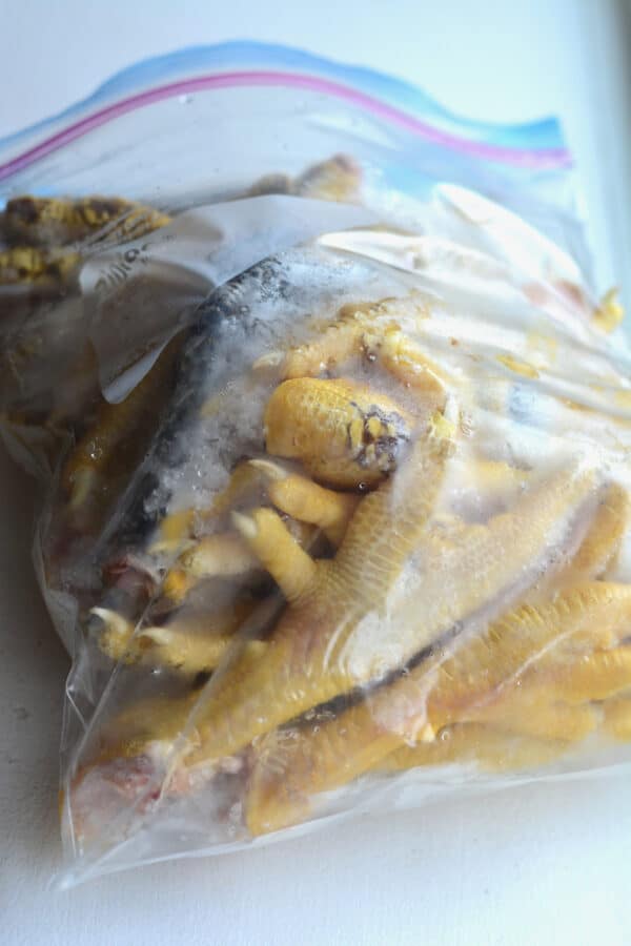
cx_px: 316
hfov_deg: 18.2
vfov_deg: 27.0
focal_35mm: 75
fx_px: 1972
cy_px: 473
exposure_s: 1/160
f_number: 3.5
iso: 320
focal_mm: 50
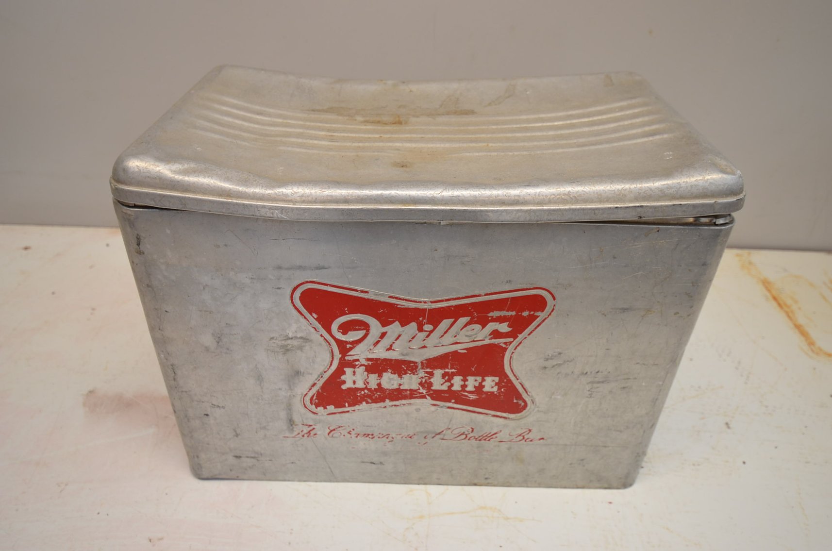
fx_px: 588
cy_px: 276
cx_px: 416
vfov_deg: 50.2
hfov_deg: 70.6
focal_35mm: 26
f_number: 4.2
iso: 360
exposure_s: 1/60
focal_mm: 17
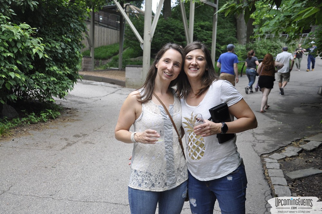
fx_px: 375
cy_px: 107
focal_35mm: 42
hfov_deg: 46.5
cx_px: 161
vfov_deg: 31.8
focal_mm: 28
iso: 400
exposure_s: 1/80
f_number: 4.5
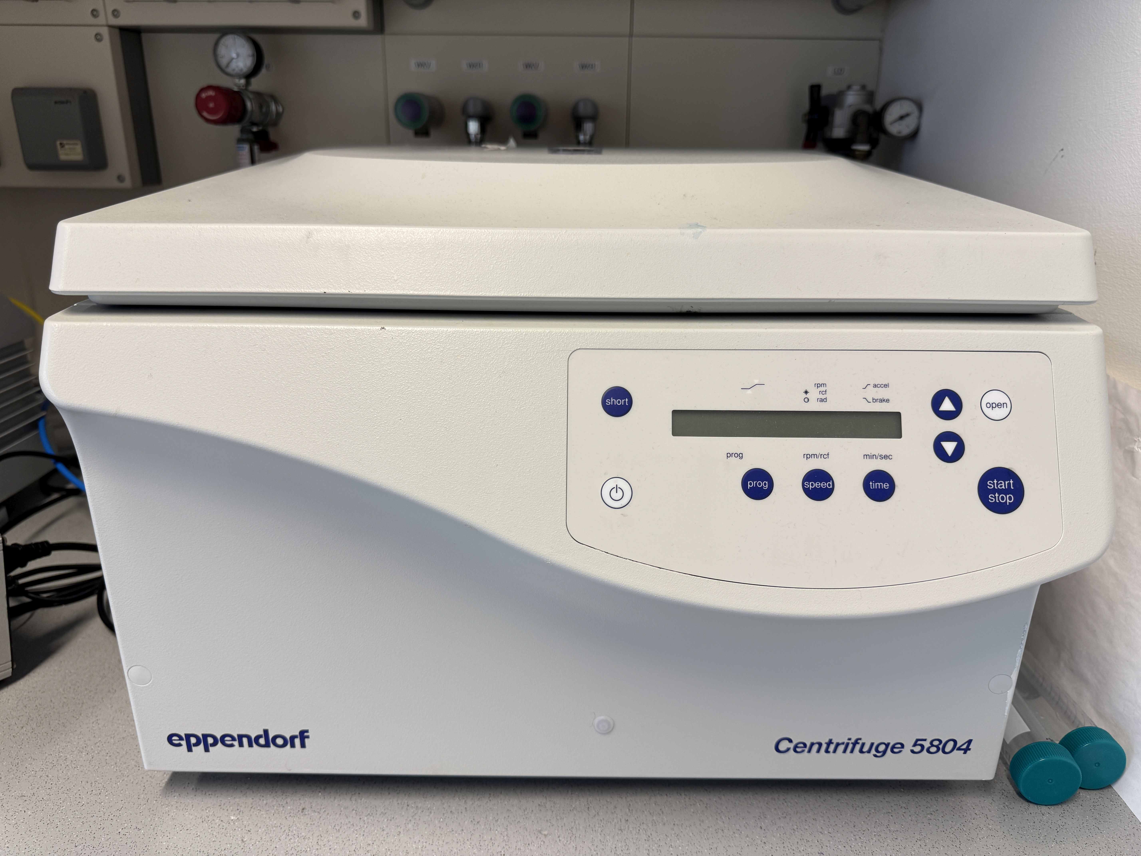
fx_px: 791
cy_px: 428
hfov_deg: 71.6
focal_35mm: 24
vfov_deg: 56.8
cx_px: 570
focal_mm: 6.76
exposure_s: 1/100
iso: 100
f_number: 1.78
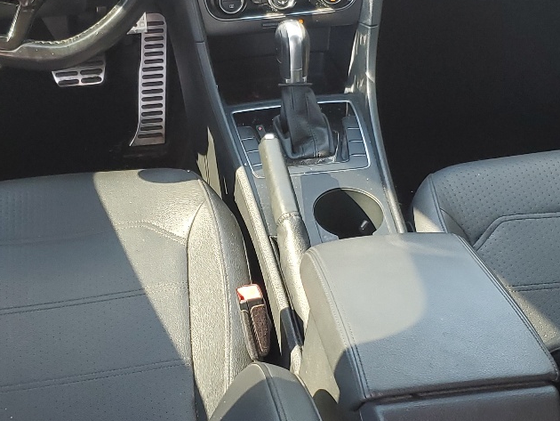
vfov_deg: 22.2
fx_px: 1068
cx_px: 266
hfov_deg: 29.4
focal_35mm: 66
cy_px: 253
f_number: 1.5
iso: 58
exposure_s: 1/120
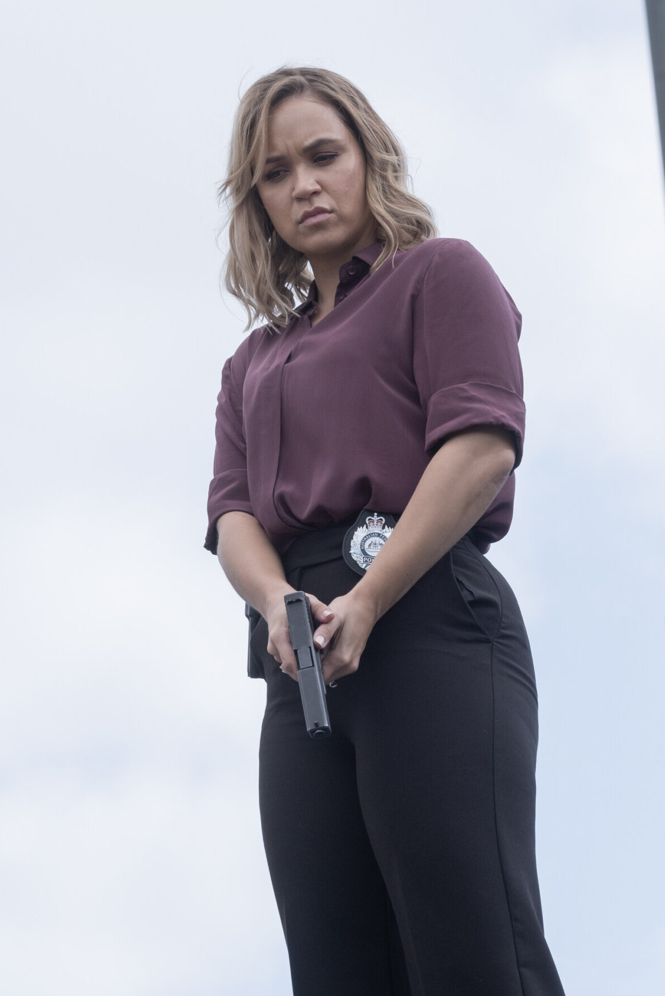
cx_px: 410
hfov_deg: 7.0
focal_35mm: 195
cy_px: 621
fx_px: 5401
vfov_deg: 10.5
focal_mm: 90
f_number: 7.1
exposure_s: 1/400
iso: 200
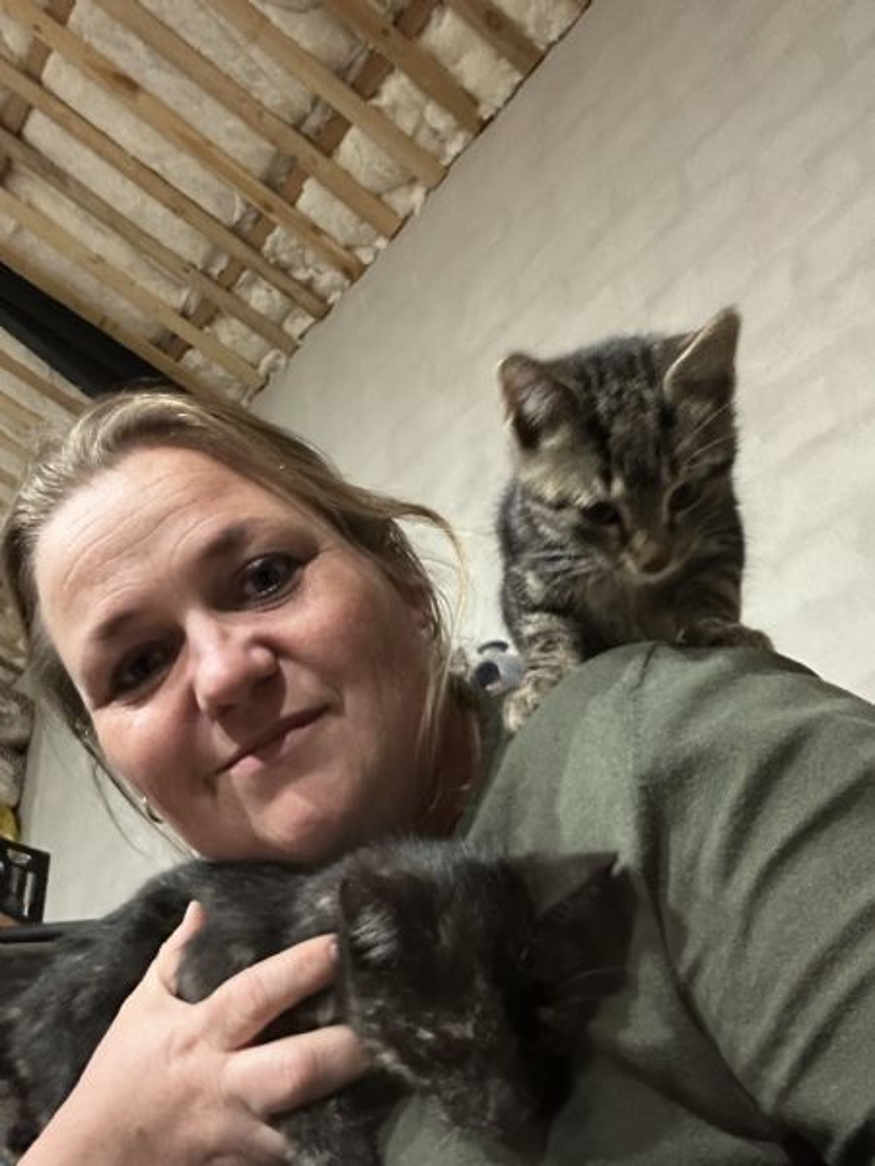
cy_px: 583
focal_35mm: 30
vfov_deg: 60.0
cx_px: 438
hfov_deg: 46.8
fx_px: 1011
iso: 640
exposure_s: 1/29
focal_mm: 2.69
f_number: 1.9
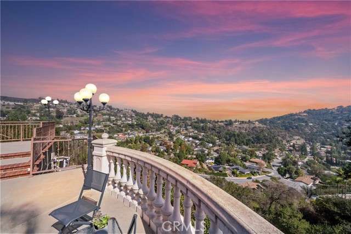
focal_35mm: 13
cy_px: 117
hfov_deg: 108.3
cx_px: 176
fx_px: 127
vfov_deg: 85.5
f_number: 9
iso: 250
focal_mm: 13
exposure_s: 1/500
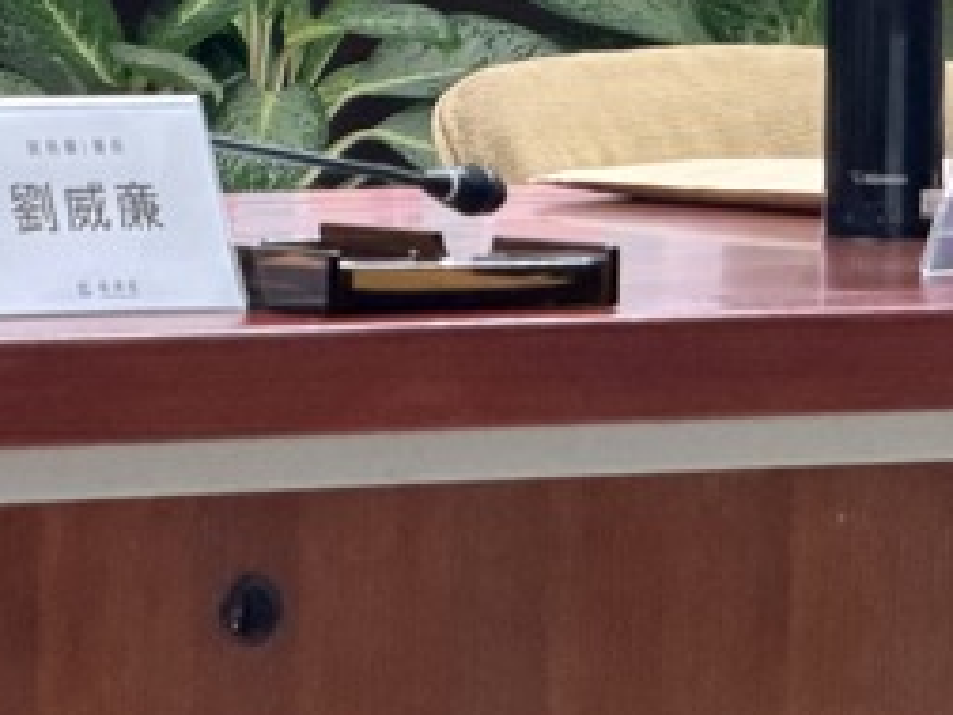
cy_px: -681
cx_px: 843
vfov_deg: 3.6
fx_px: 11205
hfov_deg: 4.9
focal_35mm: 407
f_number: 2.8
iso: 250
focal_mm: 16.89
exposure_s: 1/60
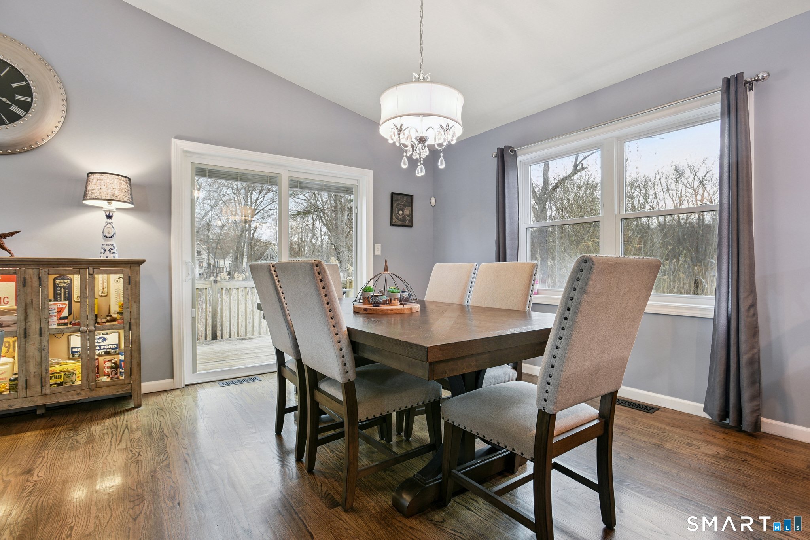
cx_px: 405
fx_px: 382
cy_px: 270
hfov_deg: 93.3
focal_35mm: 17
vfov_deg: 70.4
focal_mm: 17
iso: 400
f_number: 11
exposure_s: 1/4
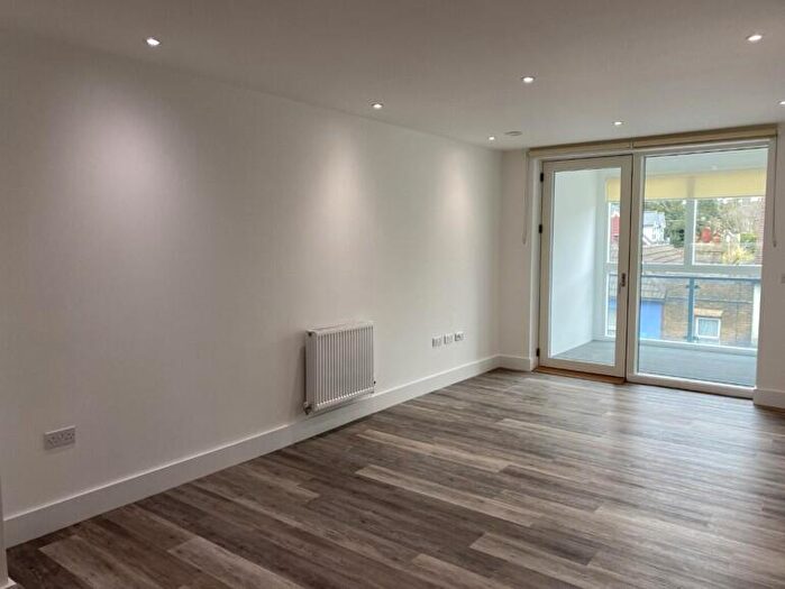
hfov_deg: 67.3
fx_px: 590
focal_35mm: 26
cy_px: 294
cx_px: 392
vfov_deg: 53.1
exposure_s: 1/100
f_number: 1.8
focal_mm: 4.25
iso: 80
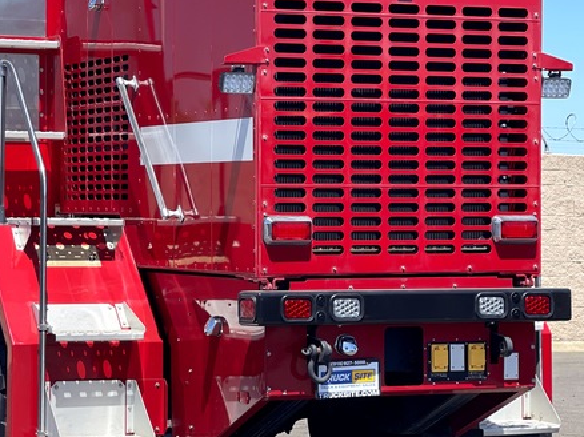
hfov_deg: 17.2
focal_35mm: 114
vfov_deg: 13.0
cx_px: 128
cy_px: 211
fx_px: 1922
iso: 32
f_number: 2.2
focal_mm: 7.5
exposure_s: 1/861
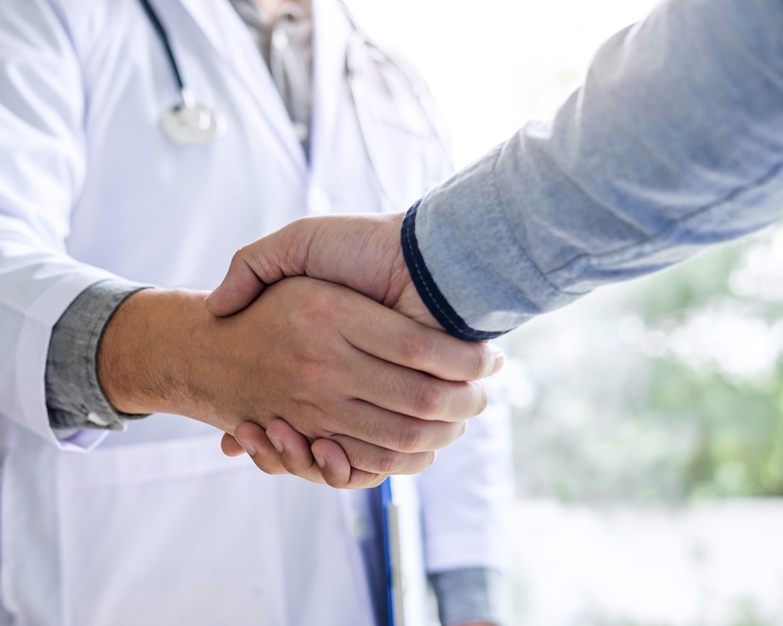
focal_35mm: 60
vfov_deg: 25.4
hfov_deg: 31.4
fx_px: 1390
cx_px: 358
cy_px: 313
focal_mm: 35
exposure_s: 1/125
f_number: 2.8
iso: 200
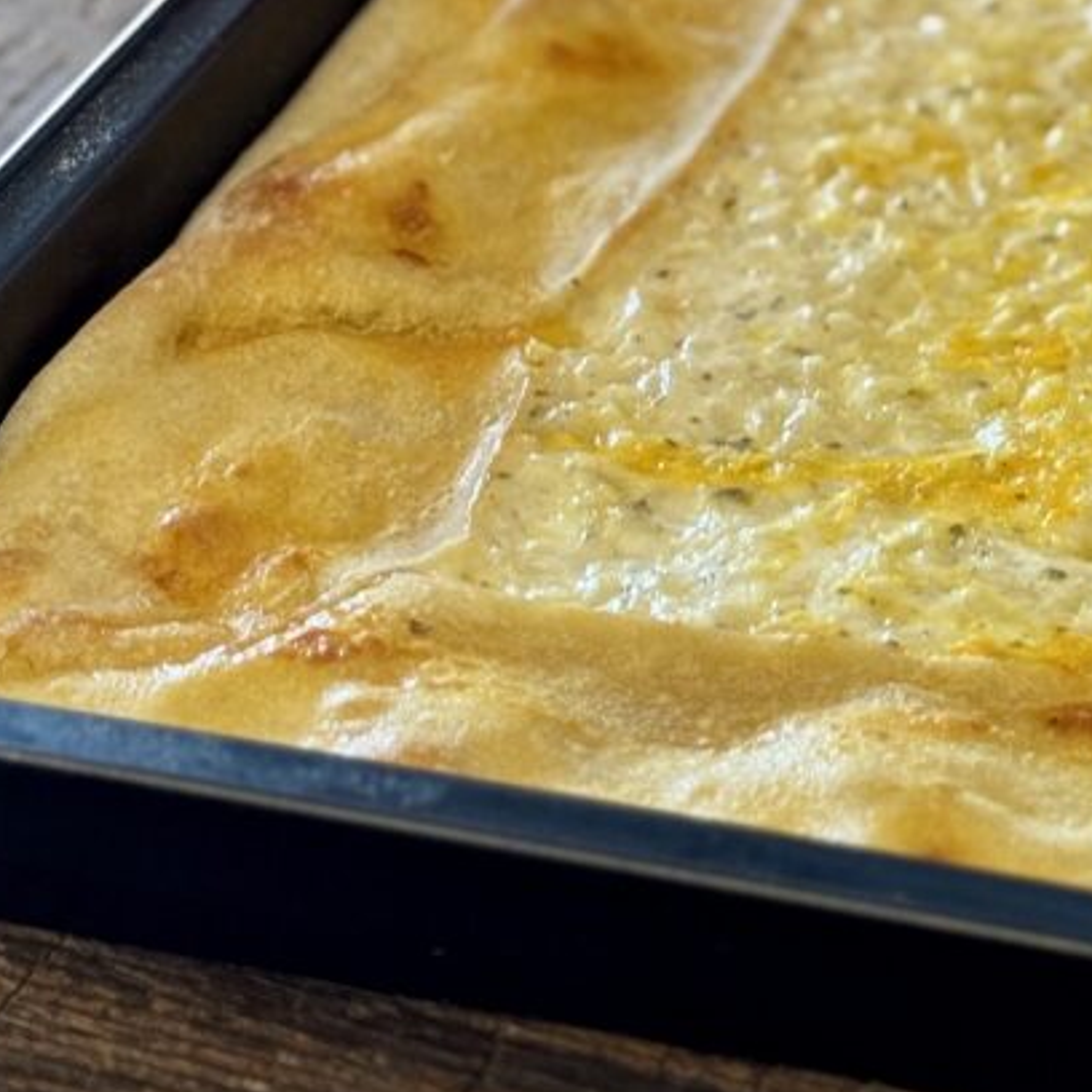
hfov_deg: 13.0
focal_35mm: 133
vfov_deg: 12.7
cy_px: -308
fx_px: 4747
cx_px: 950
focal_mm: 6.76
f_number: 1.78
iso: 125
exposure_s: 1/50
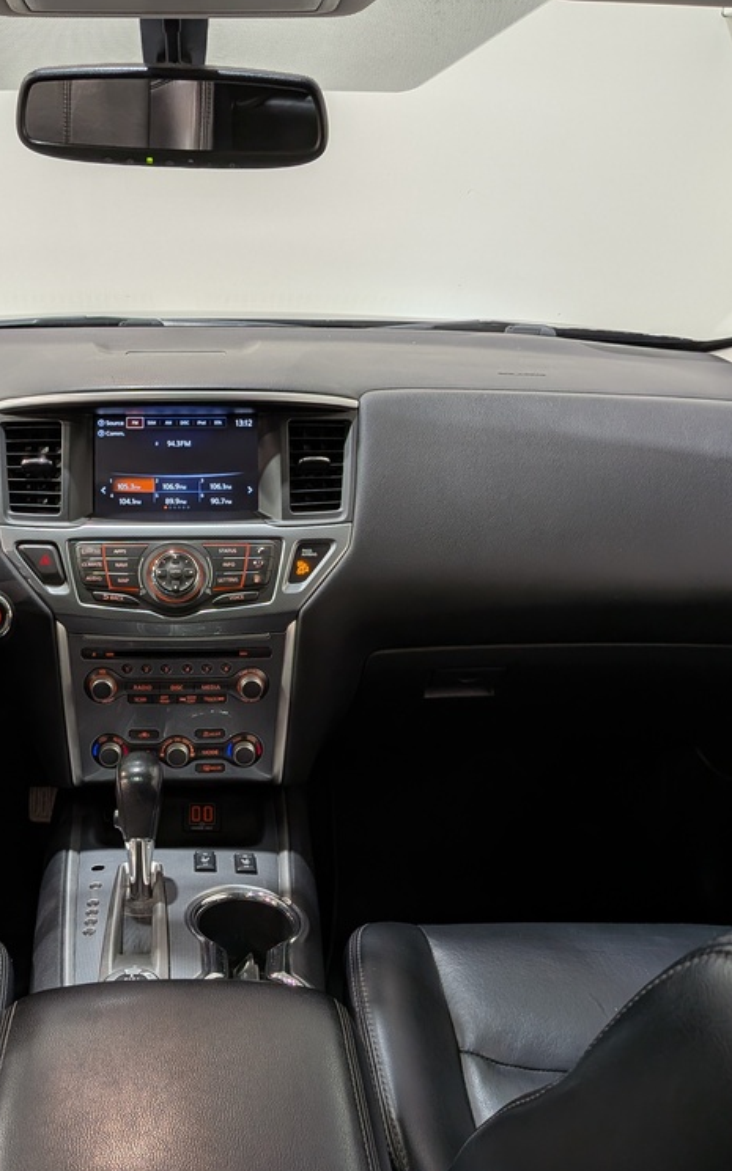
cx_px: 194
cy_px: 590
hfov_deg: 35.6
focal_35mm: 35
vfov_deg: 55.3
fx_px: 1117
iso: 30
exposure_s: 1/121
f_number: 1.7
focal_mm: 4.53
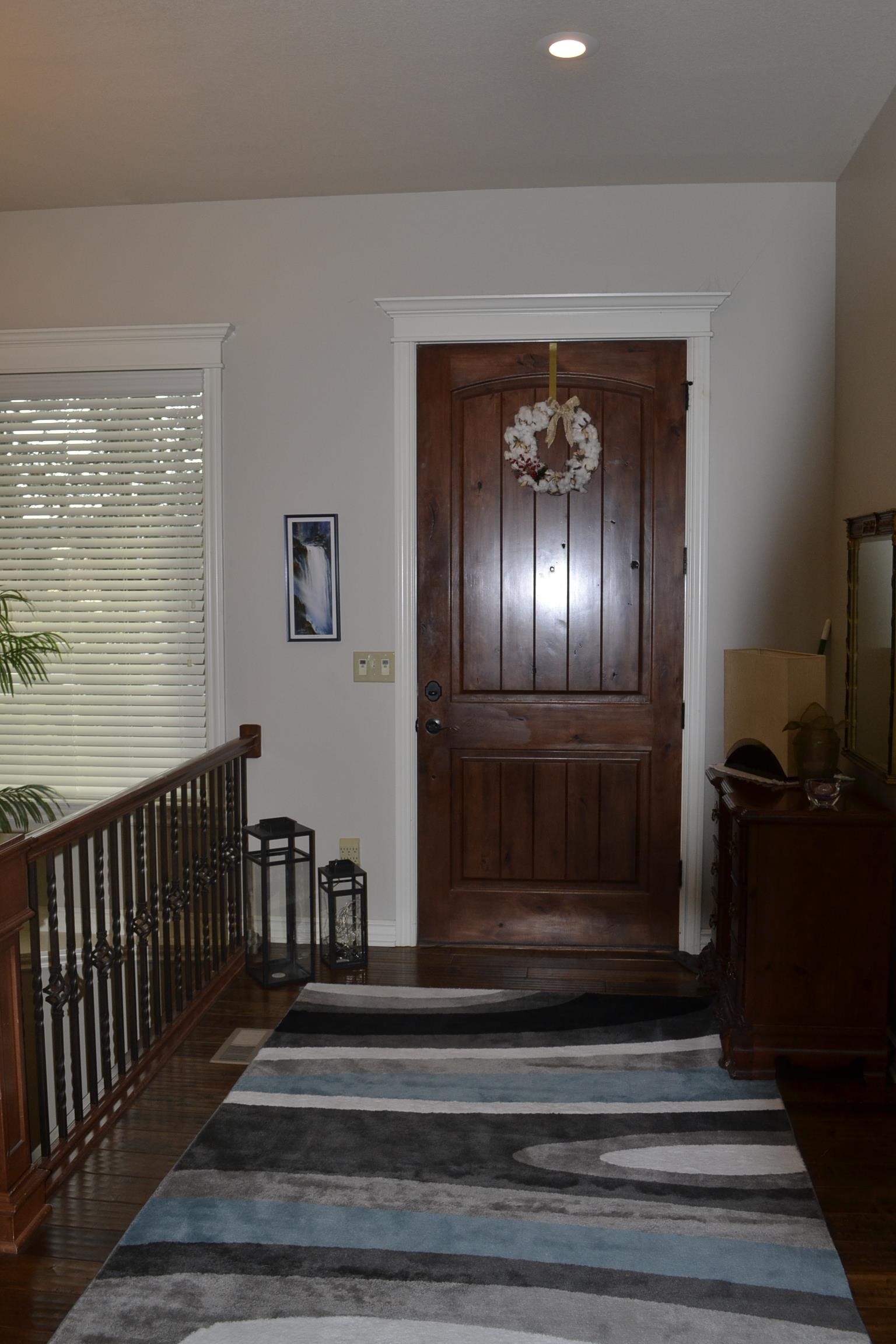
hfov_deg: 43.6
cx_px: 448
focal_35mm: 30
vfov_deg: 61.9
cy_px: 672
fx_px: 1120
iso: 400
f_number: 8
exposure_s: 1/60
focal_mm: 20
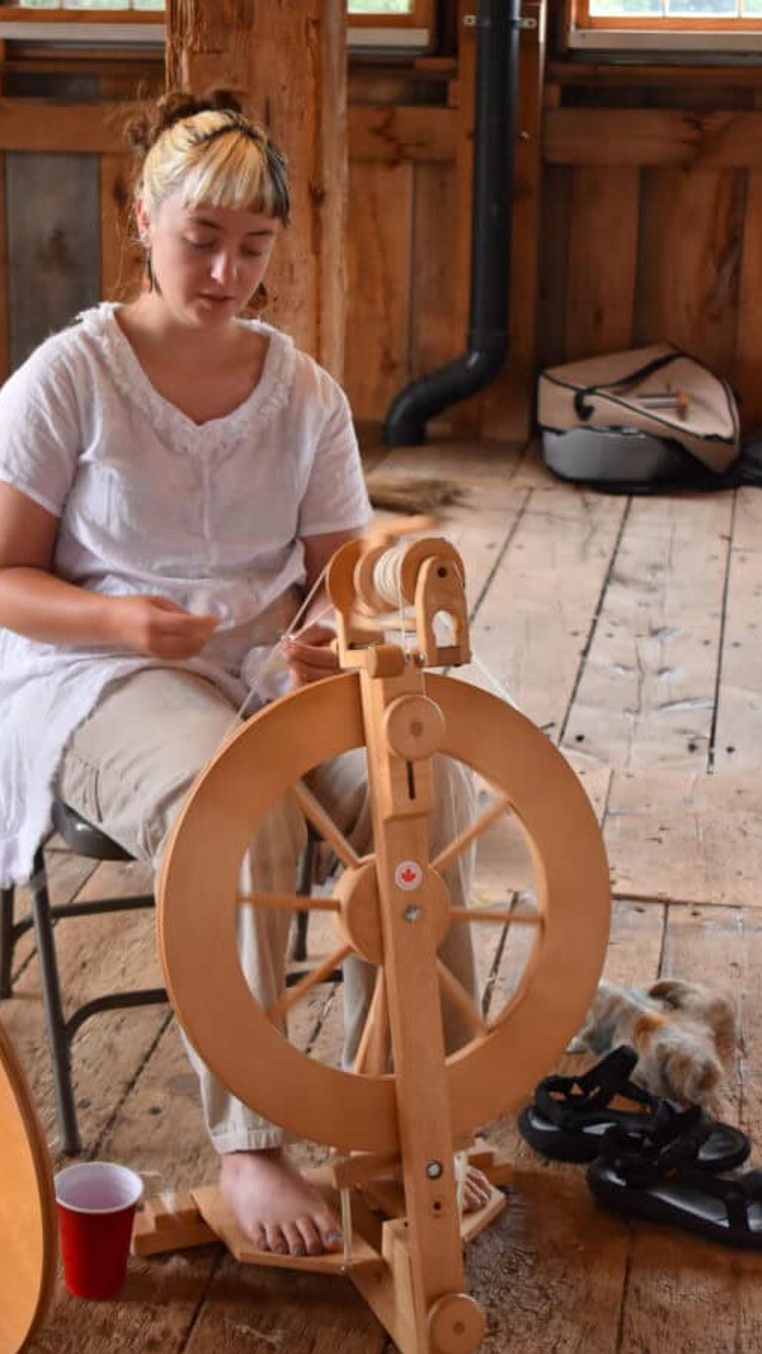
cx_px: 338
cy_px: 677
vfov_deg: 33.3
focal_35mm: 63
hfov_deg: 19.1
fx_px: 2263
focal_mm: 40
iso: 1000
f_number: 4.8
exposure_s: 1/60
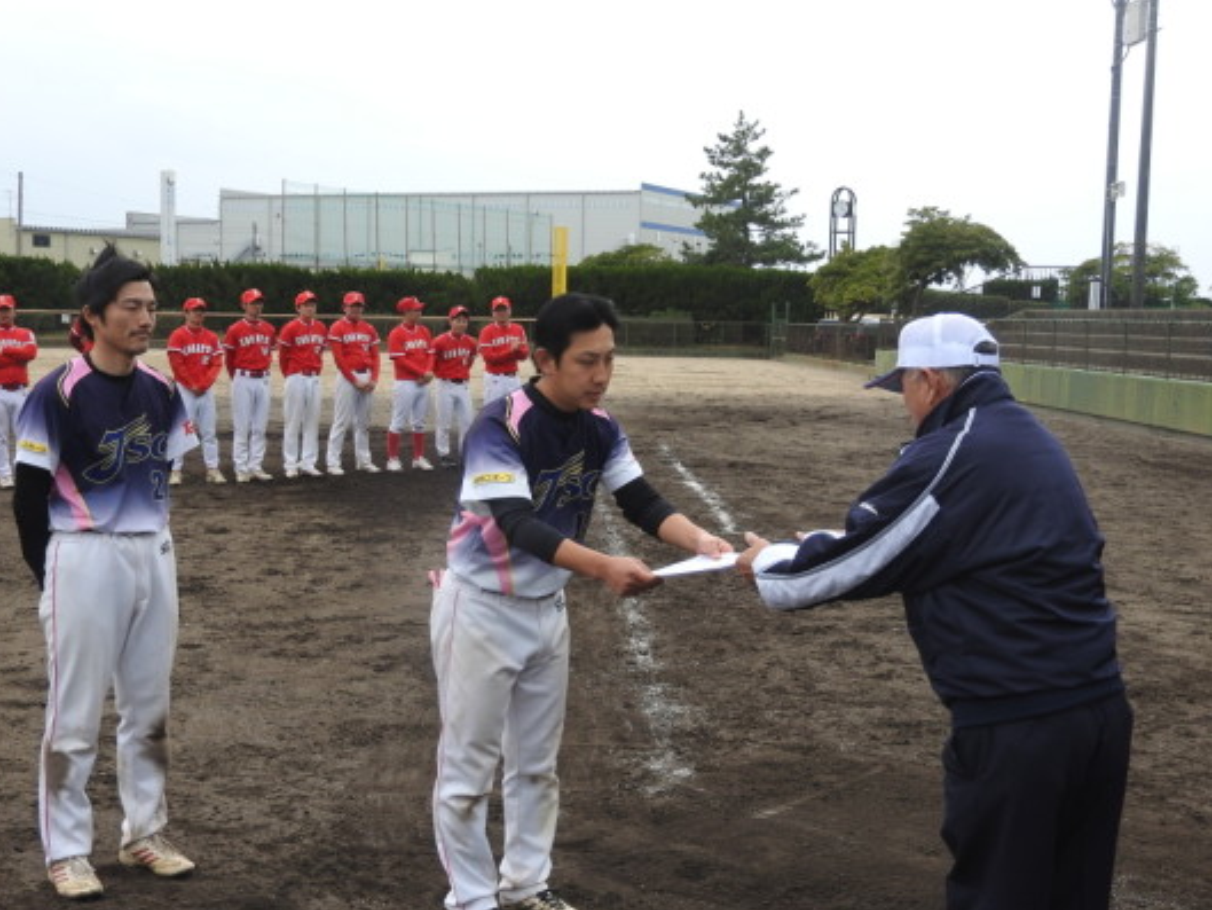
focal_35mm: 51
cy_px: 509
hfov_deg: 37.5
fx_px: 1786
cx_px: 548
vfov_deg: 28.5
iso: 100
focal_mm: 8.1
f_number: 4
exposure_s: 1/320
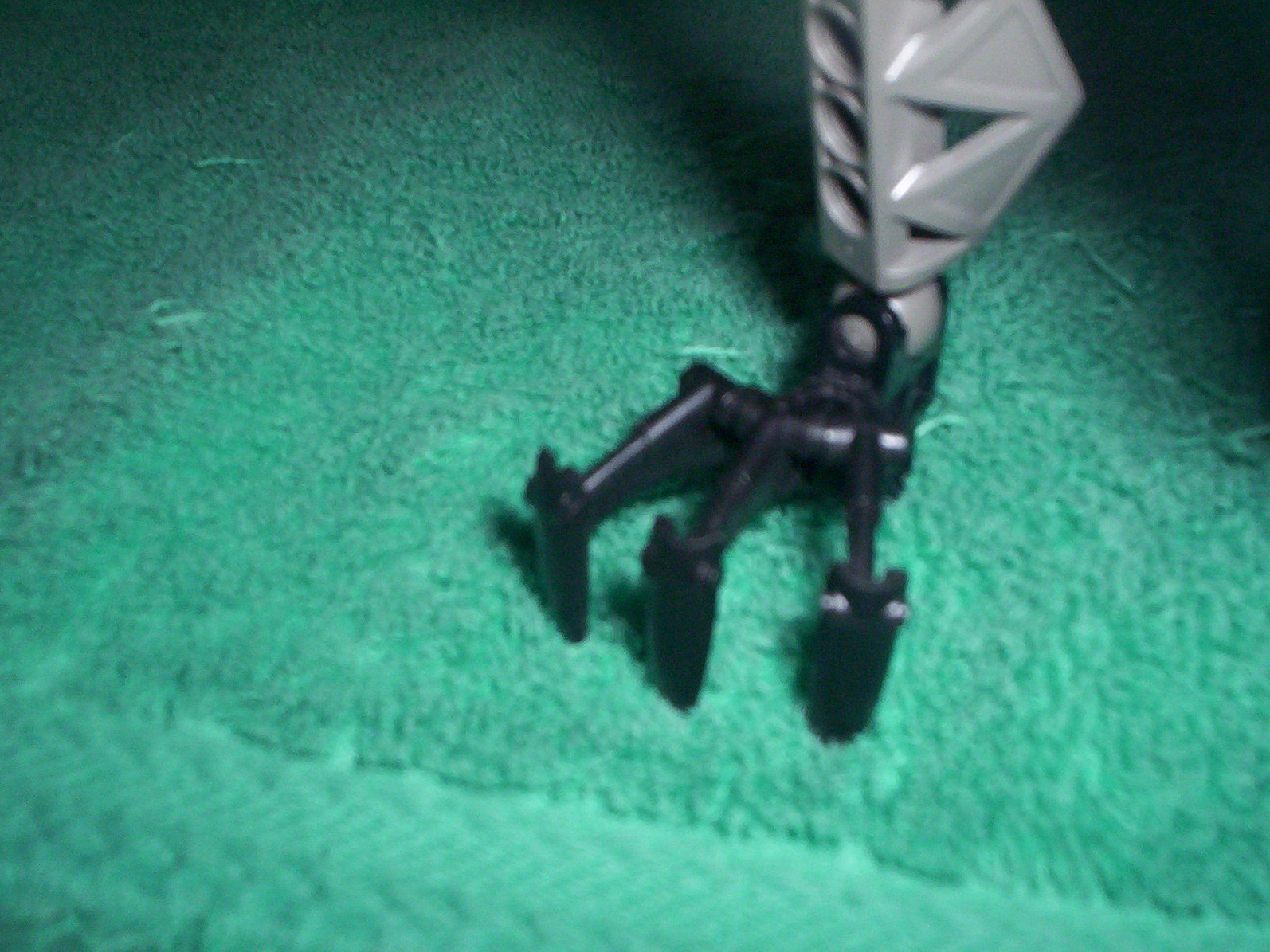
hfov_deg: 47.9
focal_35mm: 39
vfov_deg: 36.8
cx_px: 642
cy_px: 469
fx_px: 1431
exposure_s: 1/60
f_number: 4.5
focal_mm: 4.99
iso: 140
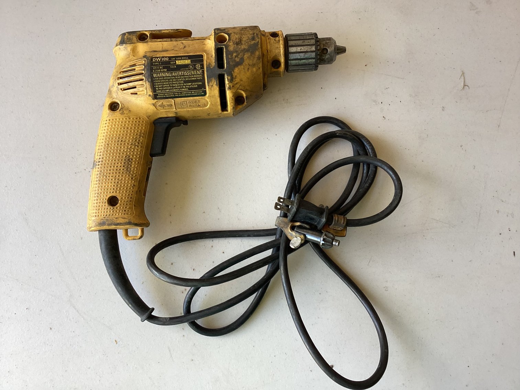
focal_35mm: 31
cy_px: 195
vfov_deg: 45.4
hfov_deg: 58.3
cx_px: 260
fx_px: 466
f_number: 2.4
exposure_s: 1/120
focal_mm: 3.3
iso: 64
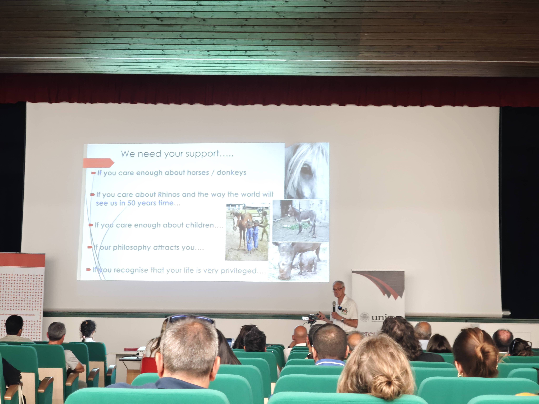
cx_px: 270
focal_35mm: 70
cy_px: 202
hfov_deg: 27.8
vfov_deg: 21.0
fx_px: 1090
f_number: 1.8
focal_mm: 11.5
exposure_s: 1/52.3
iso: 2500
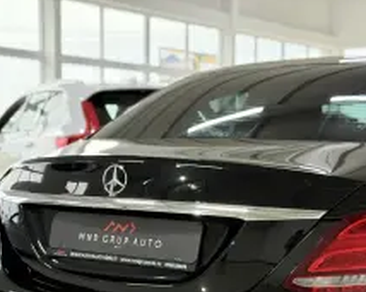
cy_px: 225
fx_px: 855
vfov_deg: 19.2
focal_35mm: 79
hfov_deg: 24.1
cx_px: 147
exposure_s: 1/33
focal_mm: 6.76
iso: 200
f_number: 1.78
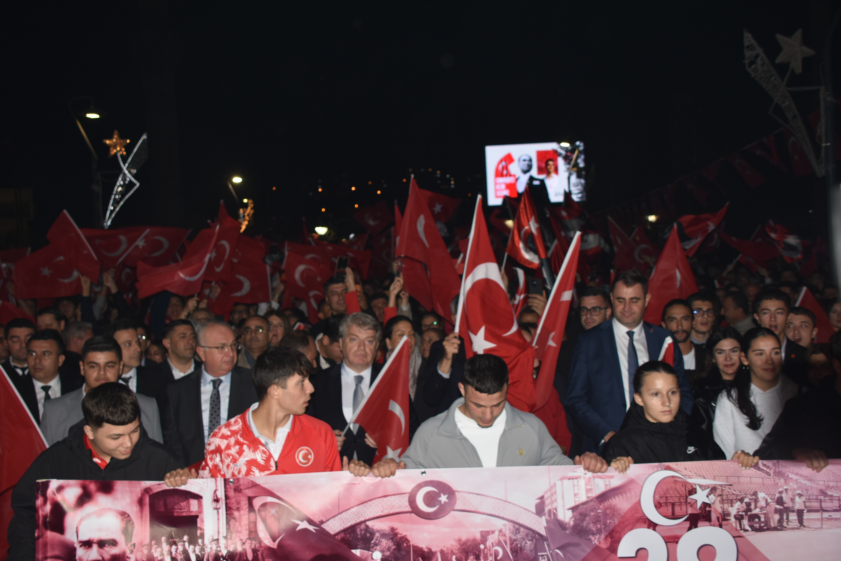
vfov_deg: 35.5
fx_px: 876
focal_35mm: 38
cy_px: 280
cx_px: 420
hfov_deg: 51.3
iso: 250
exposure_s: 1/60
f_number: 4
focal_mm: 25
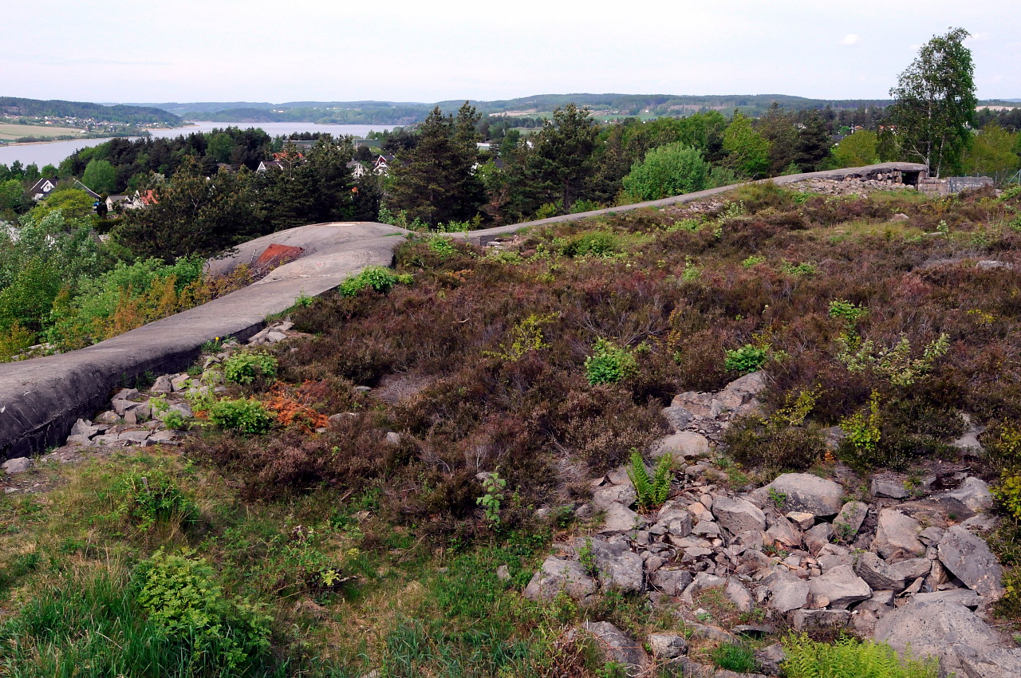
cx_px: 510
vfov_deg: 36.8
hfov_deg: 53.2
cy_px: 339
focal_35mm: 36
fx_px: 1020
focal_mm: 24
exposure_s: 1/640
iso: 800
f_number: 13
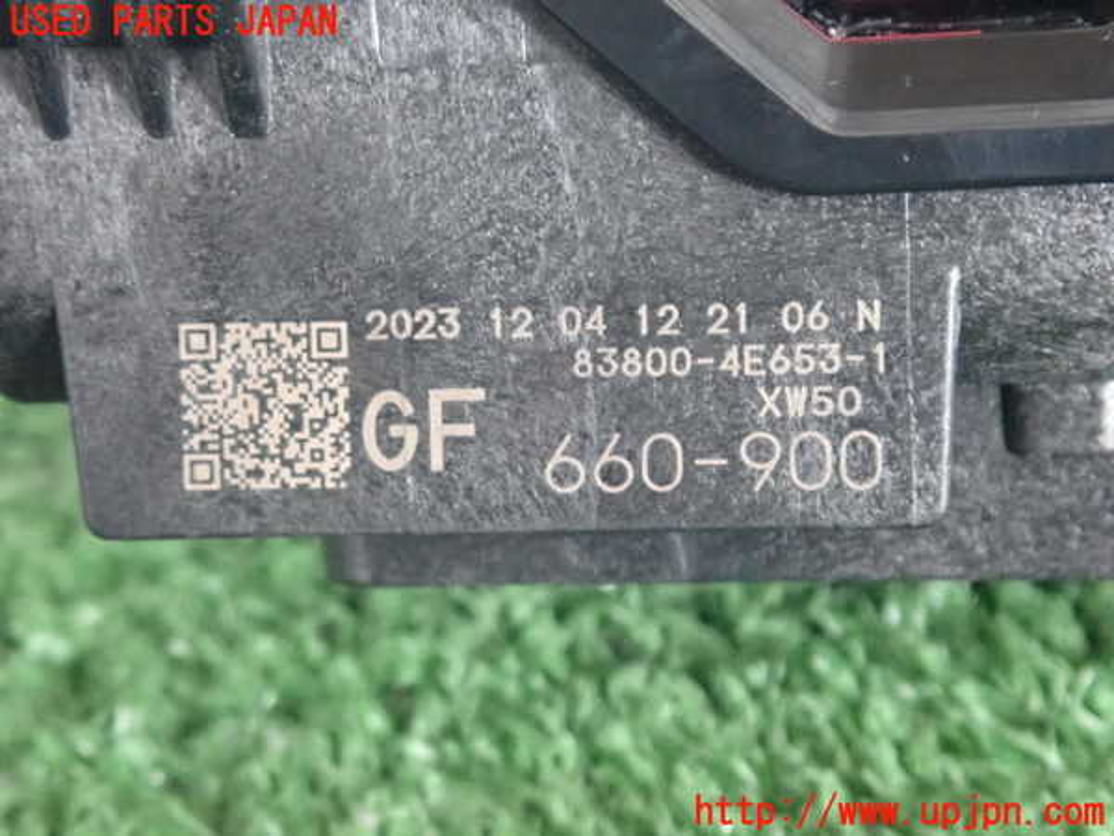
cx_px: 557
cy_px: 418
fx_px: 965
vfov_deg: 46.8
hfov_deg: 60.0
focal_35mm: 30
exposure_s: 1/50
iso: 4000
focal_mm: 5.4
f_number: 4.9
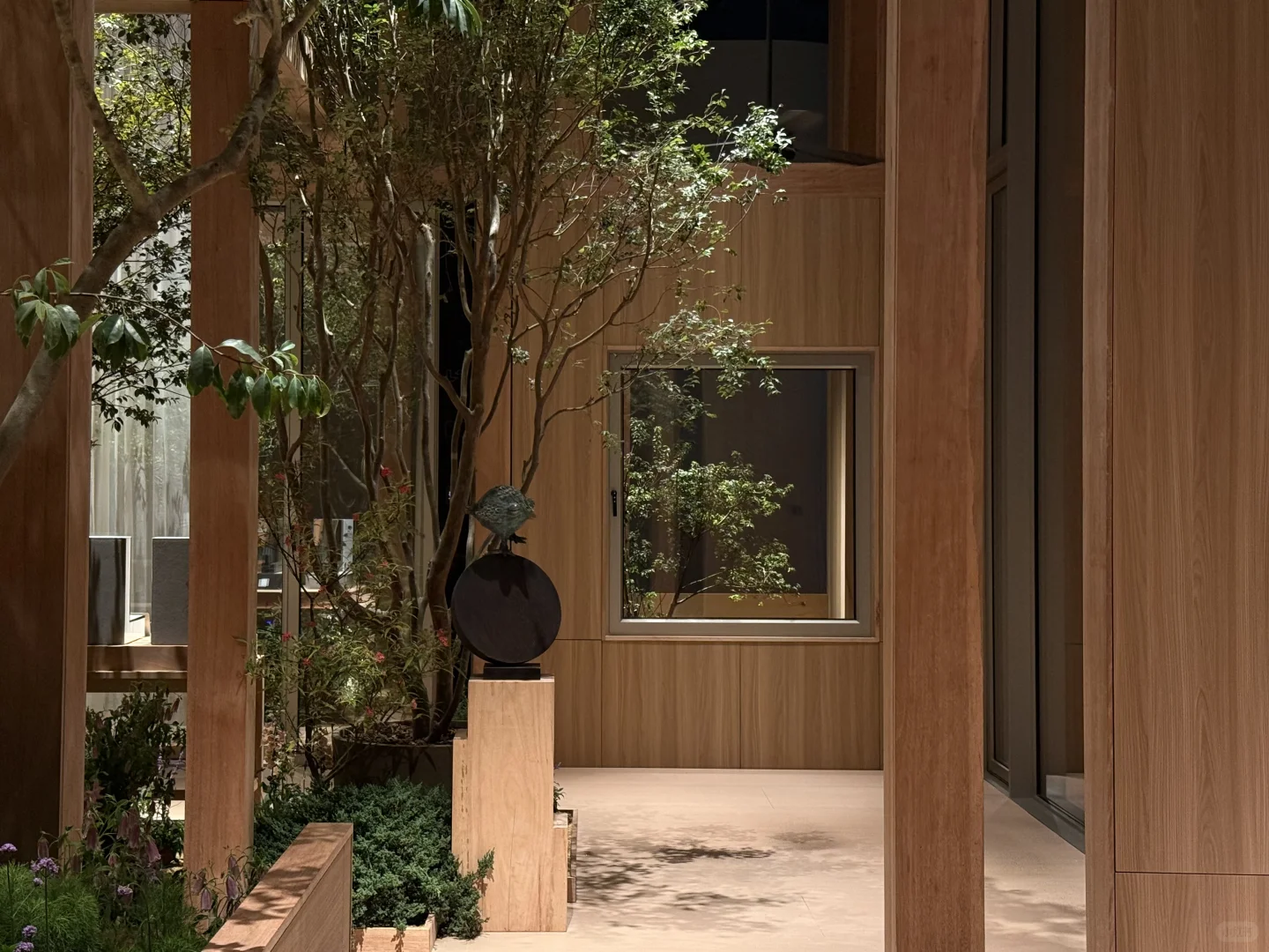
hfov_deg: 39.7
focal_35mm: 48
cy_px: 476
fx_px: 1760
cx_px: 634
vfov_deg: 30.3
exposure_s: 1/50
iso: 200
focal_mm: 6.76
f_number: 1.78
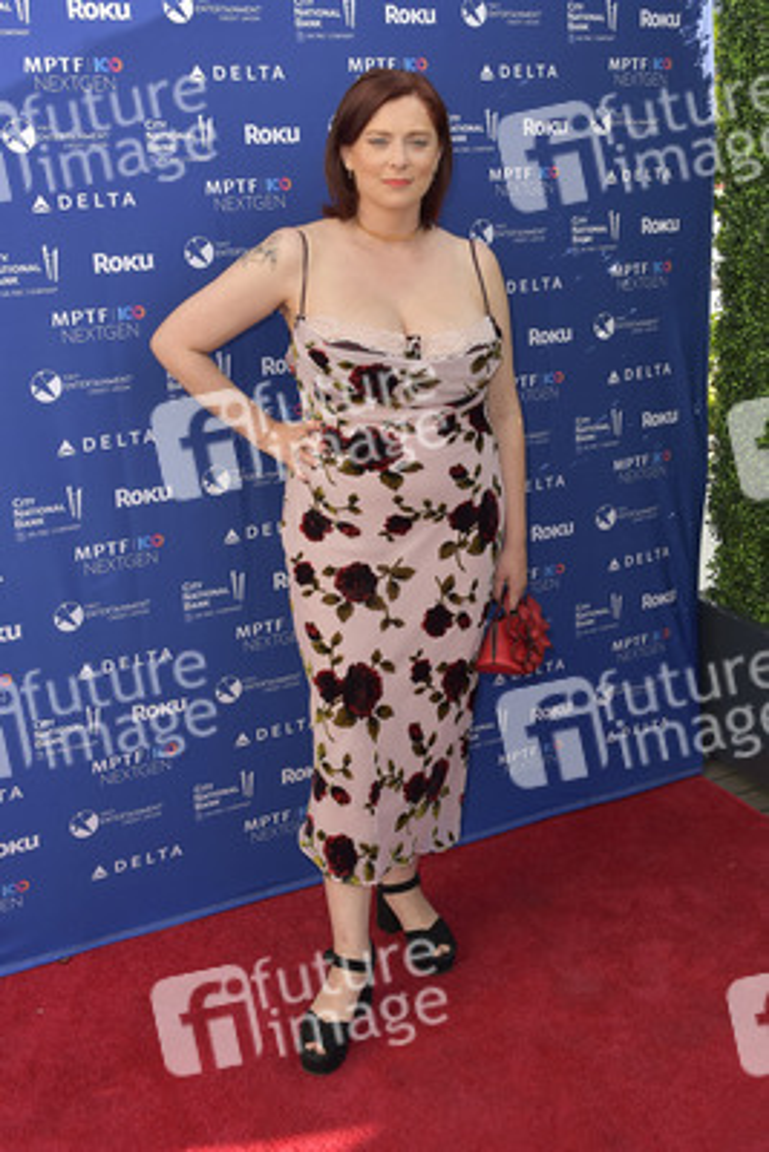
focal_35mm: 35
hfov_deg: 37.9
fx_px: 1120
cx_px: 384
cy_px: 576
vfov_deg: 54.4
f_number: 8
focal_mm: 35
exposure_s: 1/250
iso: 250
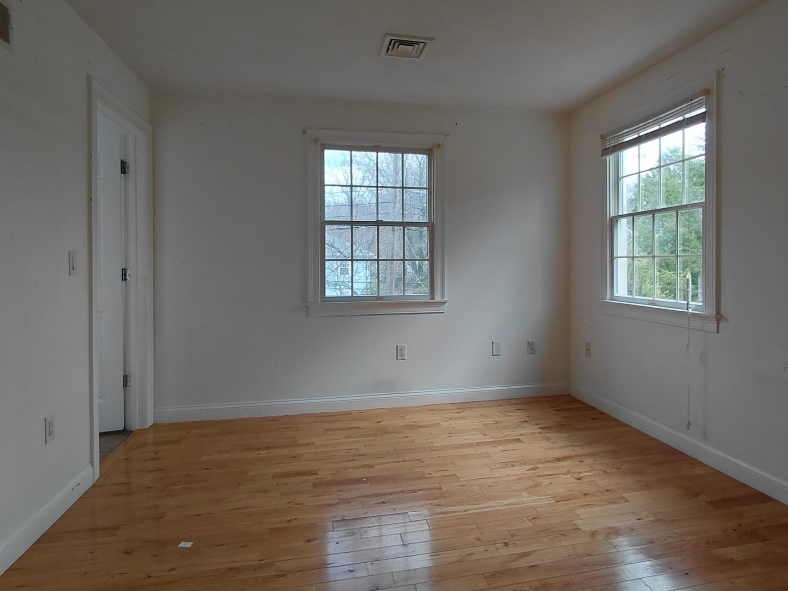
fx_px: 478
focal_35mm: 21
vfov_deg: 63.4
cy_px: 285
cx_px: 417
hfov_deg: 78.9
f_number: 2.2
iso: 40
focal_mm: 1.64
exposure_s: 1/60
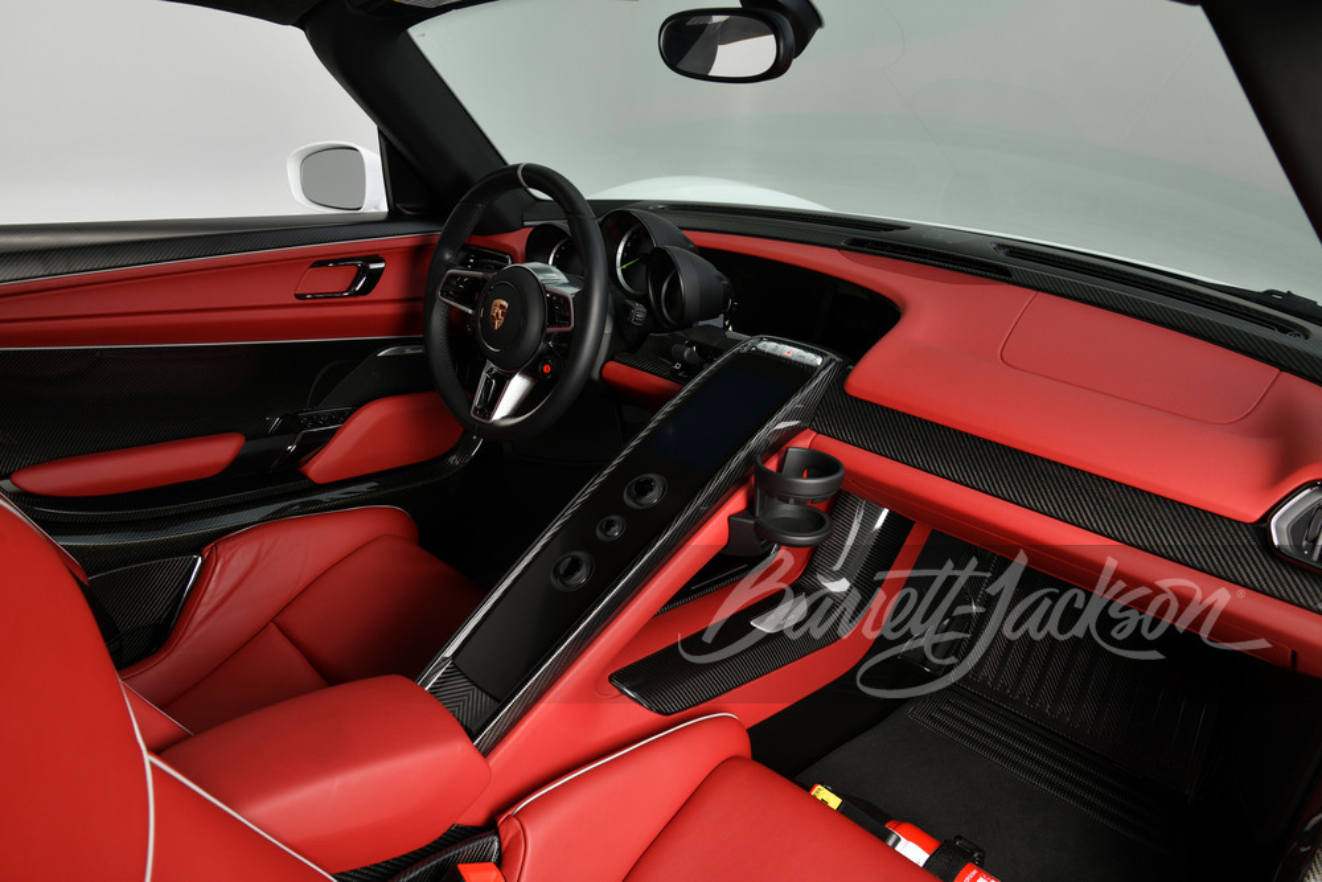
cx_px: 661
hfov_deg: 73.7
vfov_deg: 53.1
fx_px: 881
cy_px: 441
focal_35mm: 24
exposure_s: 1/250
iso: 200
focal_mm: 24
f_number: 8
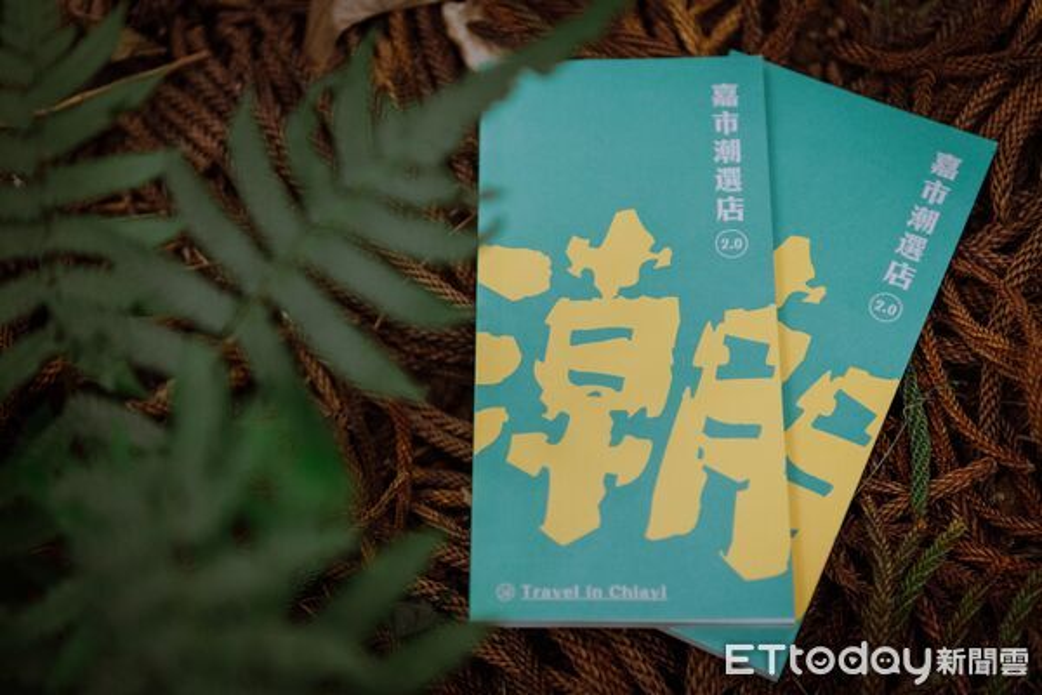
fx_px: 1794
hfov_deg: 32.4
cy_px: 348
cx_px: 521
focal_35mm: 62
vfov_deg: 21.9
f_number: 3.2
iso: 2500
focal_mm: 62
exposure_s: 1/320
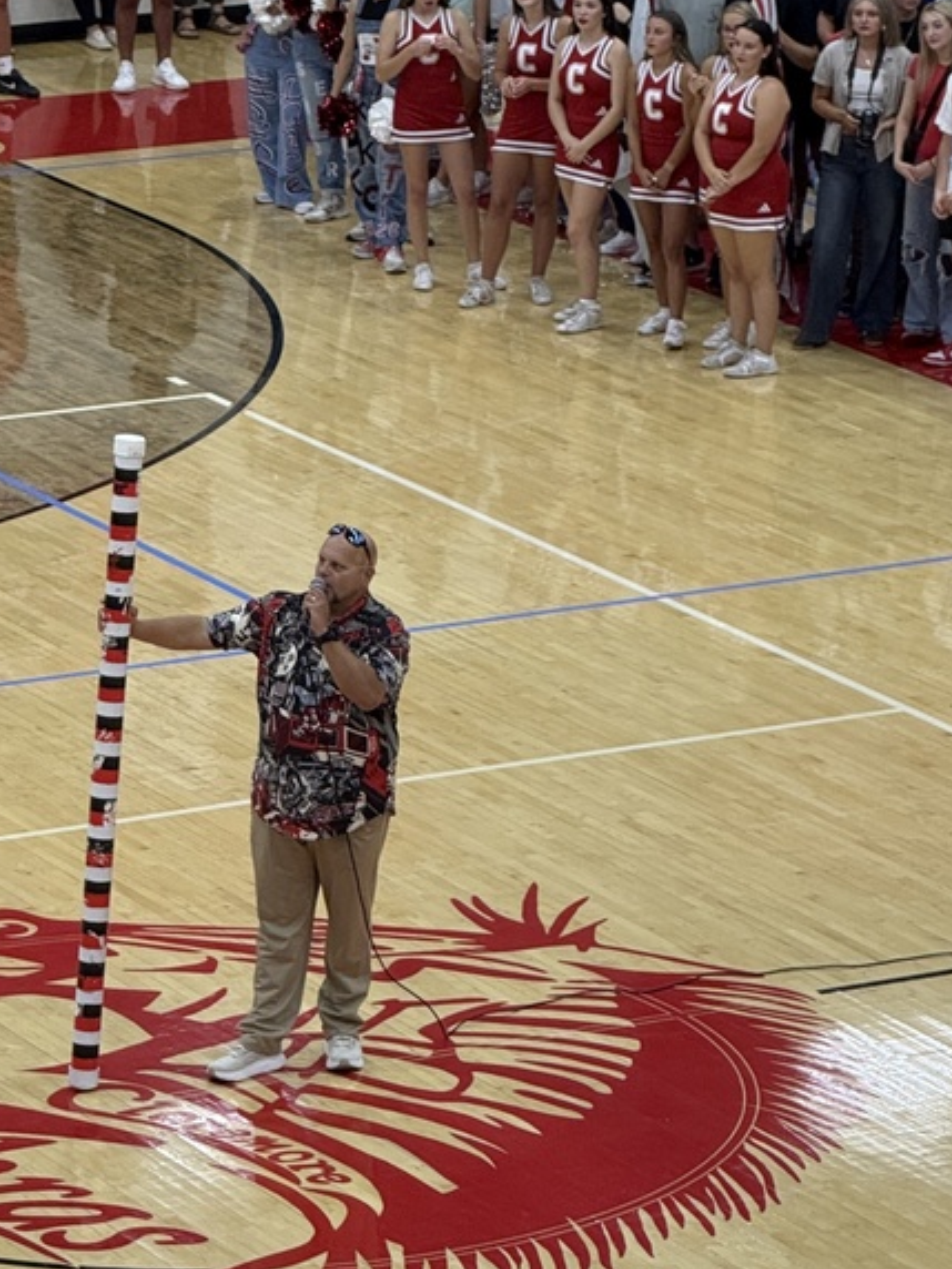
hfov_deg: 6.9
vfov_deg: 9.2
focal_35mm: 215
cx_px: 320
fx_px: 7884
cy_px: 774
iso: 125
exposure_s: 1/60
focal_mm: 15.66
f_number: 2.8
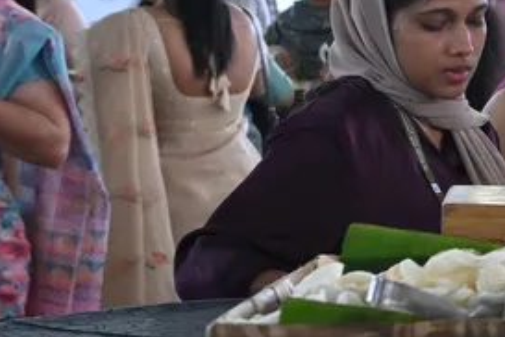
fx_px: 2300
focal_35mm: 164
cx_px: 1119
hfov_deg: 11.0
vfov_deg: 8.4
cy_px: 123
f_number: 5.6
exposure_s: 1/100
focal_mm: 35
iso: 800
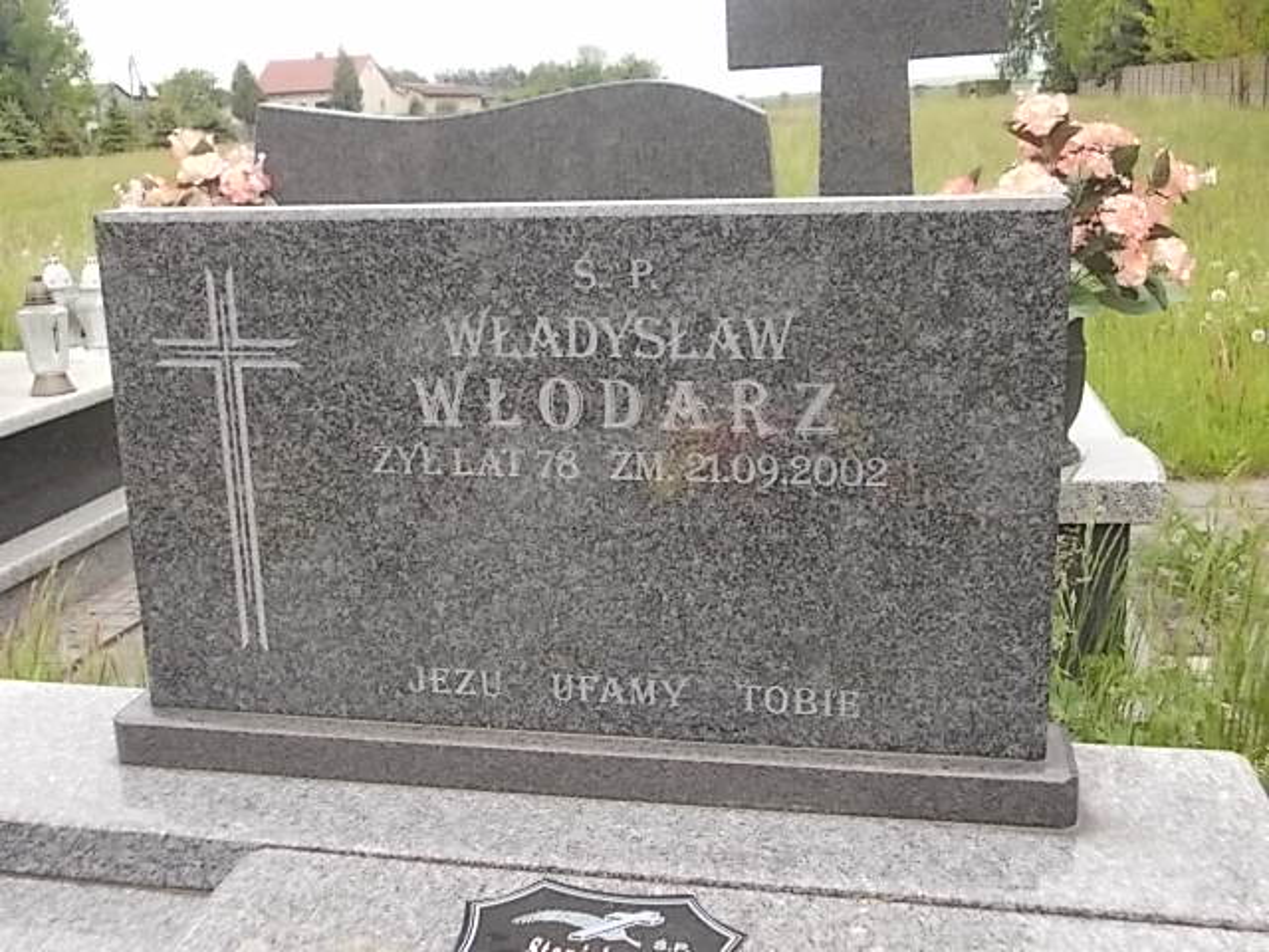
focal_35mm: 38
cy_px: 476
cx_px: 634
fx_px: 1393
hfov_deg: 49.0
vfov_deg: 37.7
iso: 80
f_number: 3.1
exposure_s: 1/200
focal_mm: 5.3
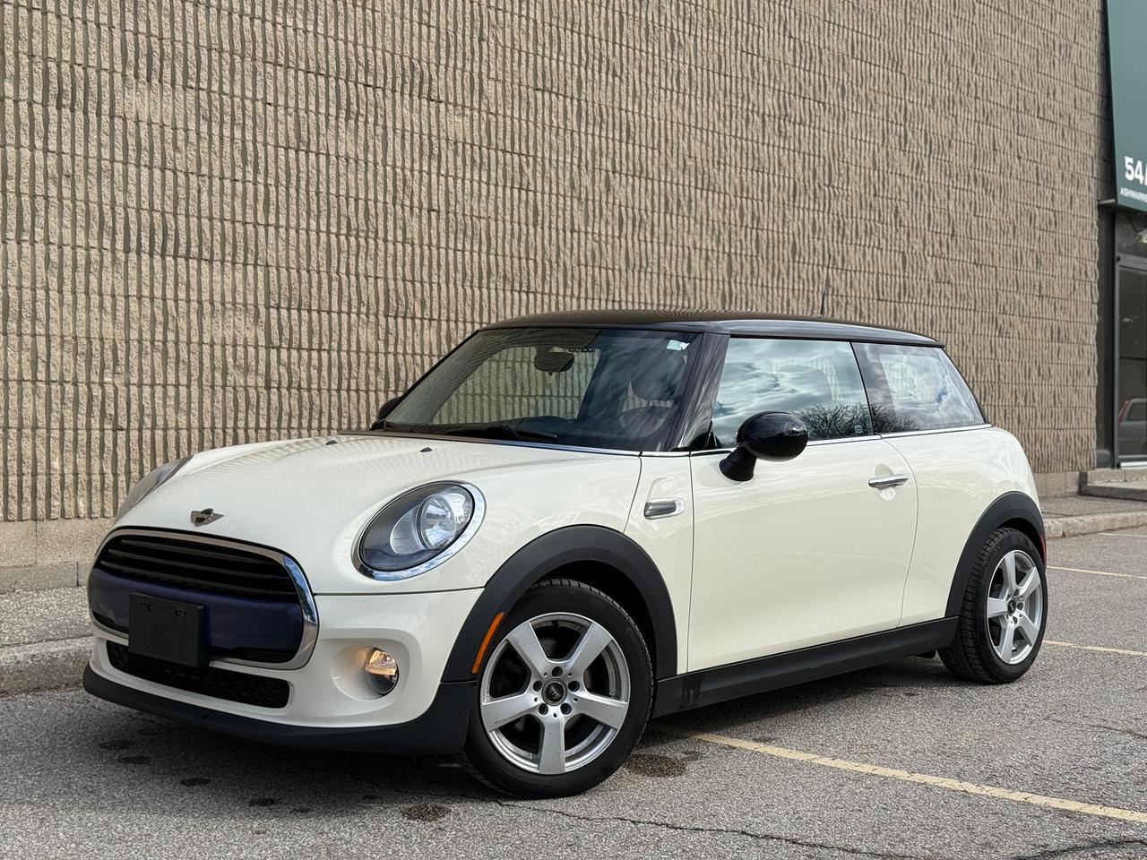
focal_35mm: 48
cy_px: 430
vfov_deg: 30.3
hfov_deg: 39.7
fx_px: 1590
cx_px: 574
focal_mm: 6.76
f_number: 1.78
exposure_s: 1/3226
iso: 64
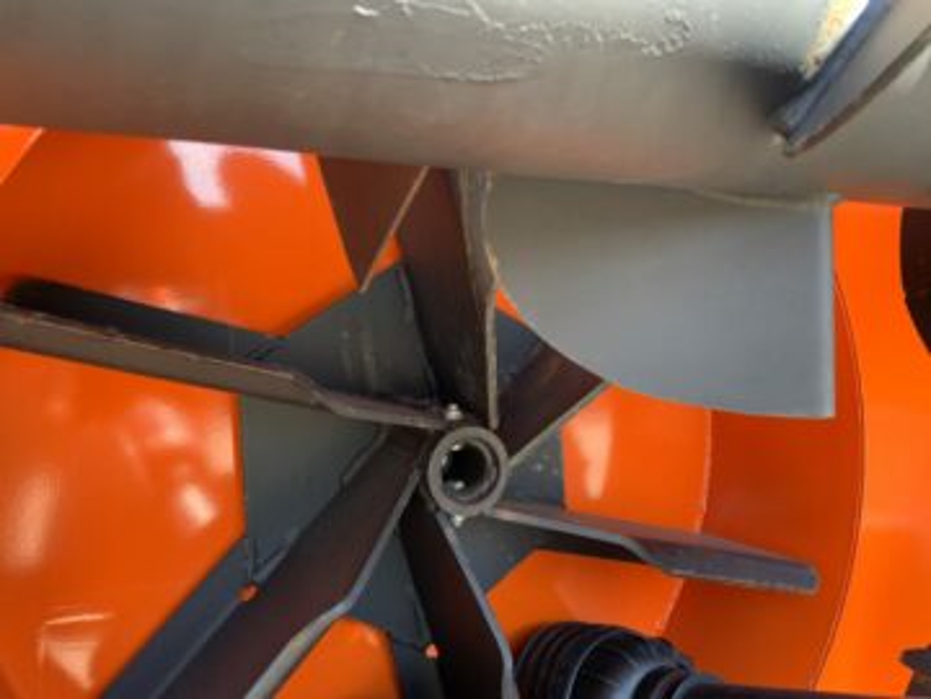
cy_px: 350
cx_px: 466
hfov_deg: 61.7
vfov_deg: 48.2
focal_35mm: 29
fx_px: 780
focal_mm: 3
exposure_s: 1/122
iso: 64
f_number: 1.8
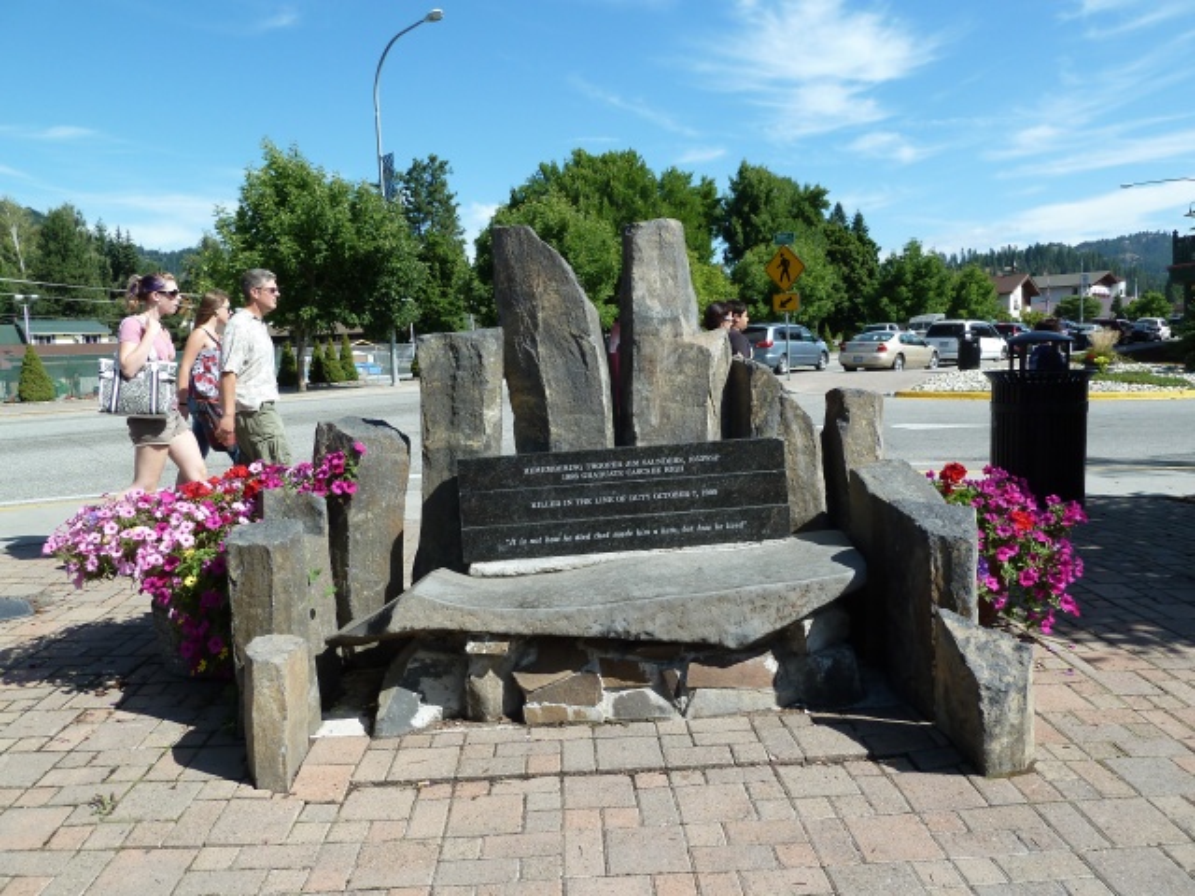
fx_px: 863
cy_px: 448
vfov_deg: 54.9
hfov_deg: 69.4
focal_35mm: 25
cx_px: 598
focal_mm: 4.1
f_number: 4
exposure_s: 1/400
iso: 80
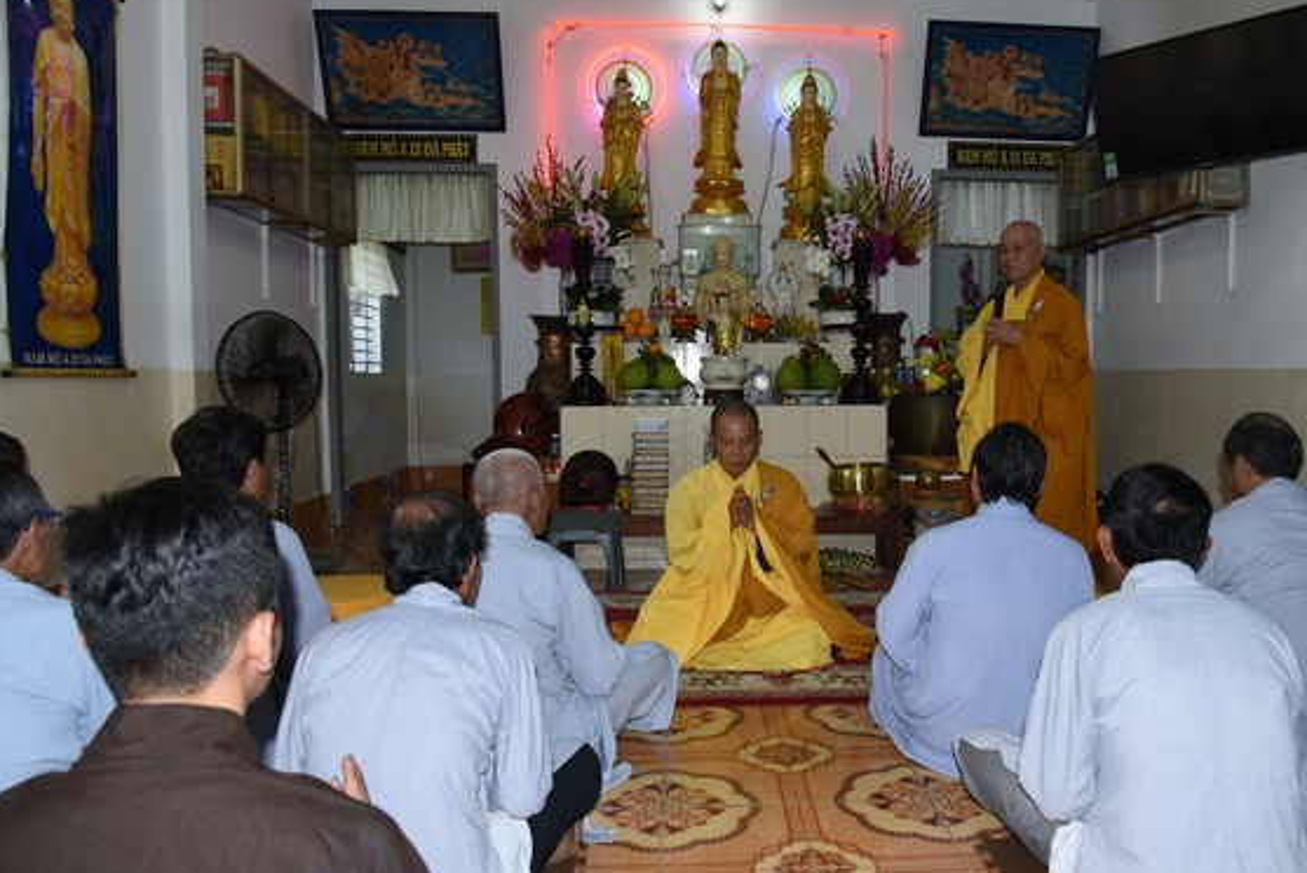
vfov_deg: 46.5
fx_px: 1017
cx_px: 756
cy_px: 436
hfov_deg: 65.1
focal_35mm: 28
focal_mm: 24
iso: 640
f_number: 5.6
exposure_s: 1/80
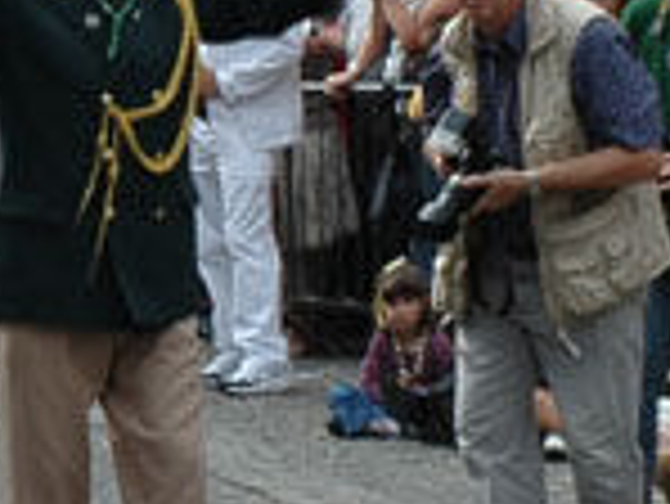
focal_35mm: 294
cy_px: 198
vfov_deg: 5.1
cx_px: 72
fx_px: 5695
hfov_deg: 6.7
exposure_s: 1/60
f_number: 14
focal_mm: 38
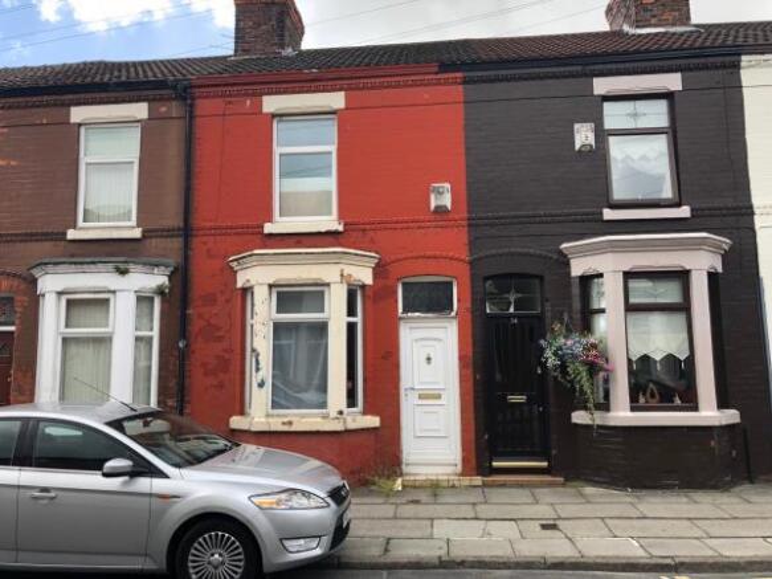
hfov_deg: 63.5
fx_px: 624
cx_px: 386
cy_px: 290
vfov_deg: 49.7
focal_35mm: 28
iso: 20
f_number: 1.8
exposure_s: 1/378
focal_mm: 3.99
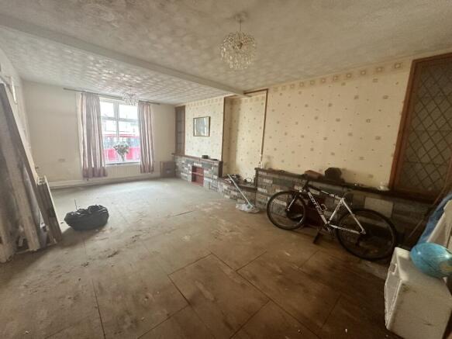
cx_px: 226
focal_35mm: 14
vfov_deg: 85.7
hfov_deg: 102.1
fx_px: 183
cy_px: 170
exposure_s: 1/50
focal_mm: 2.22
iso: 320
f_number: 2.2
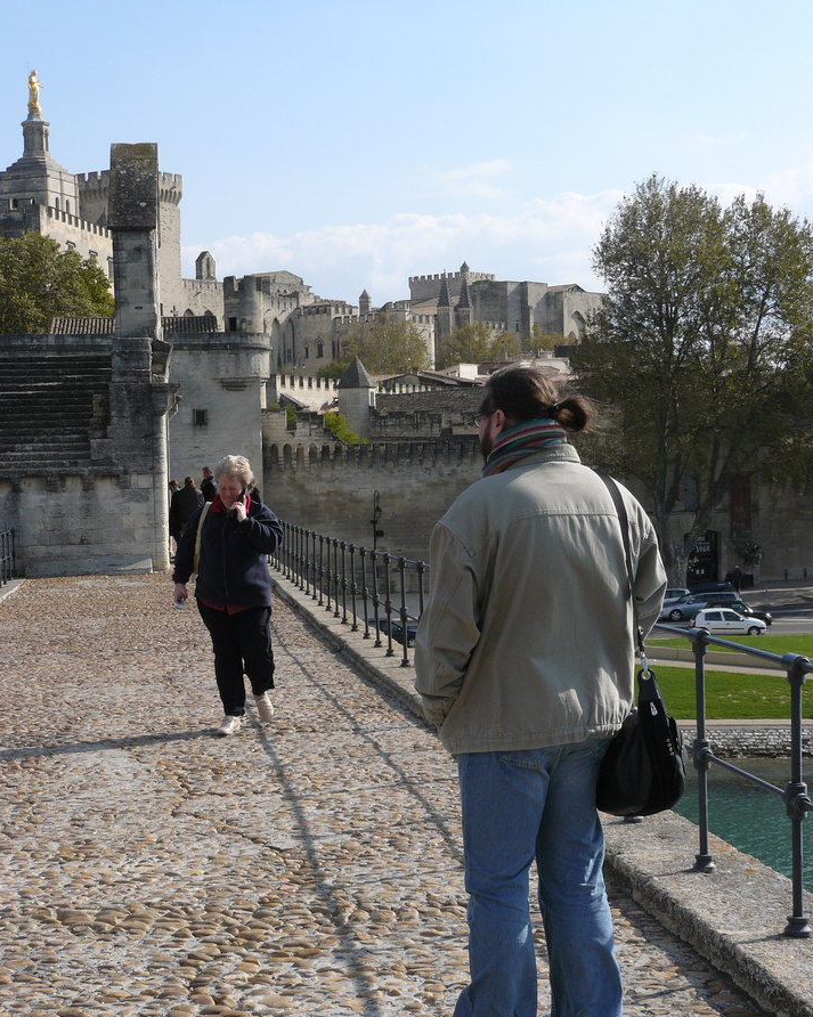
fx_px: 1866
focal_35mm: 62
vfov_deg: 30.5
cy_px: 538
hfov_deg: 24.6
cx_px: 407
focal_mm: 9.8
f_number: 5.6
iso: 100
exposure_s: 1/500
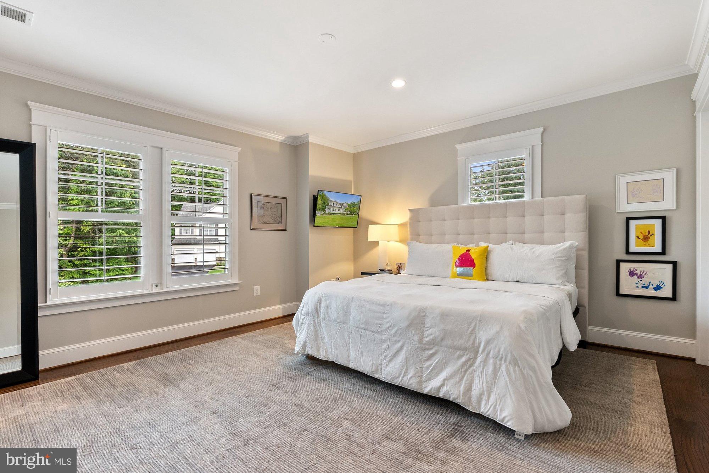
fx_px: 315
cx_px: 354
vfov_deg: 73.7
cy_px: 236
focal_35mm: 16
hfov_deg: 96.7
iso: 640
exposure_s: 1.3
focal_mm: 16
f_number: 8
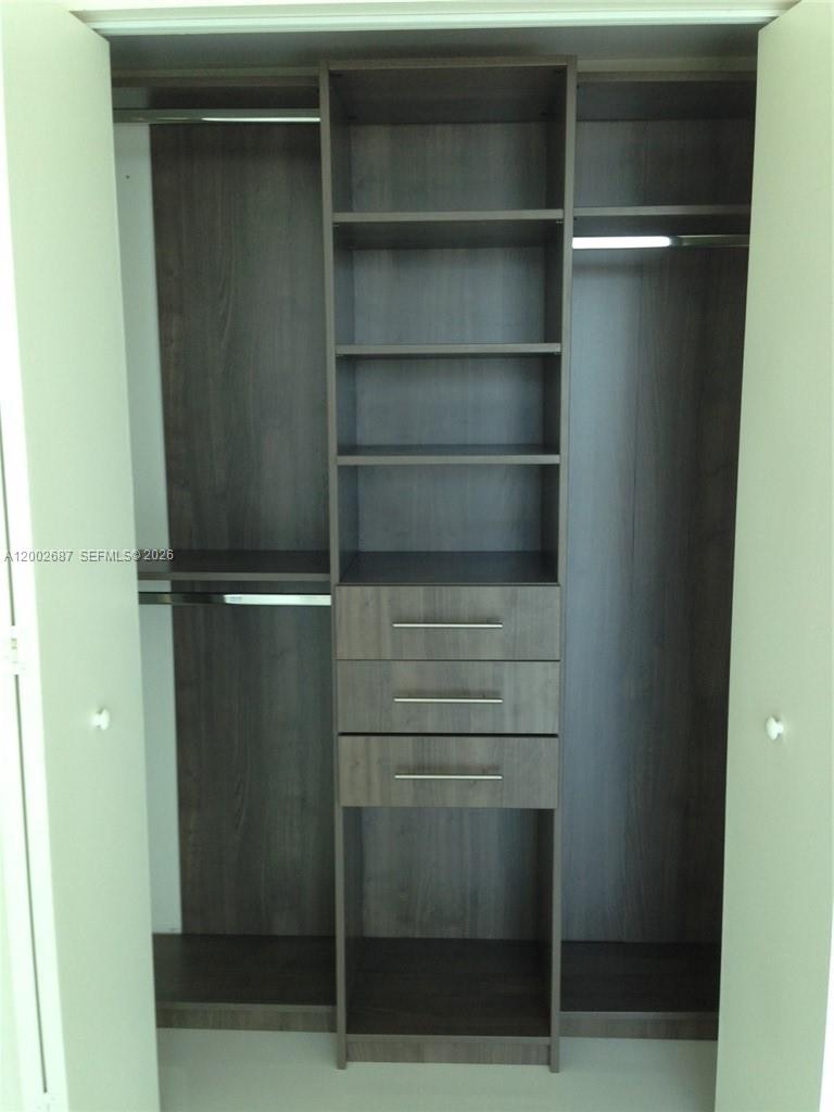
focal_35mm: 33
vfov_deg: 55.4
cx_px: 417
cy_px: 556
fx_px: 1060
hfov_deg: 42.9
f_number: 2.4
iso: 64
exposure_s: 1/40
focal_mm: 4.12
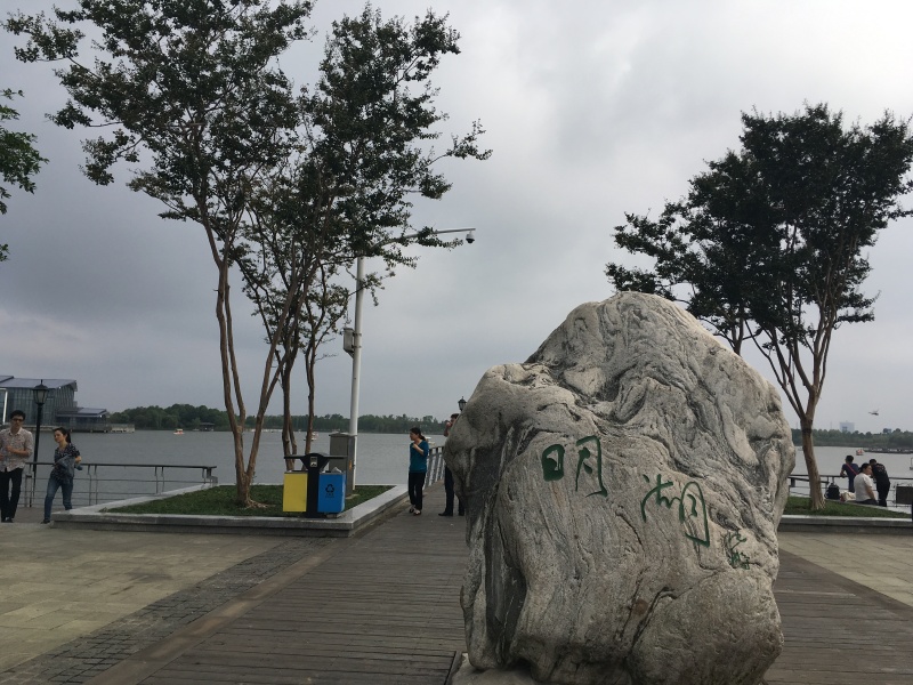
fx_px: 765
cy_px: 342
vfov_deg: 48.2
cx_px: 456
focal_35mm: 29
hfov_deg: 61.7
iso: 25
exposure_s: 1/1637
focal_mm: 4.15
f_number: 2.2
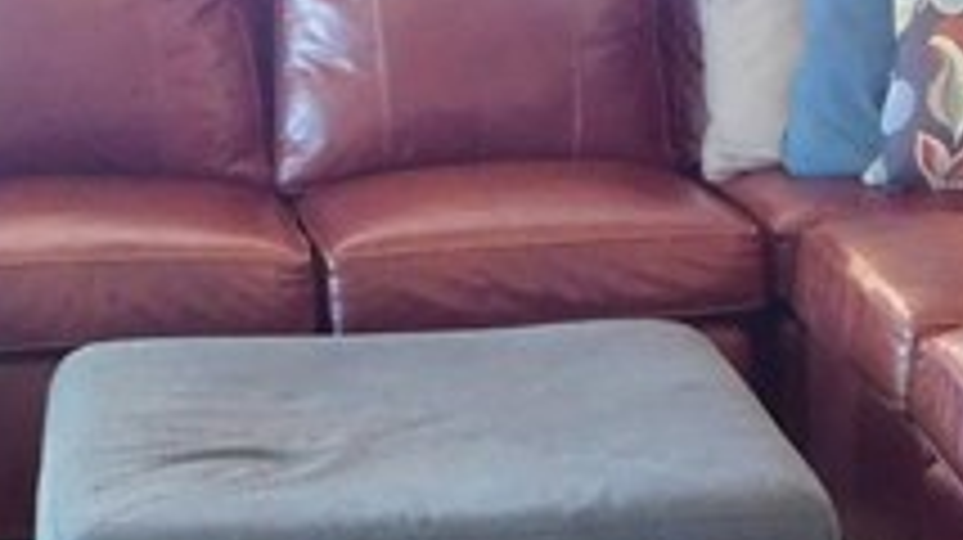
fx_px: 3062
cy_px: 320
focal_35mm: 120
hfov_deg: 17.9
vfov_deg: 10.1
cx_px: 562
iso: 400
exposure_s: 1/8
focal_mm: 4
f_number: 3
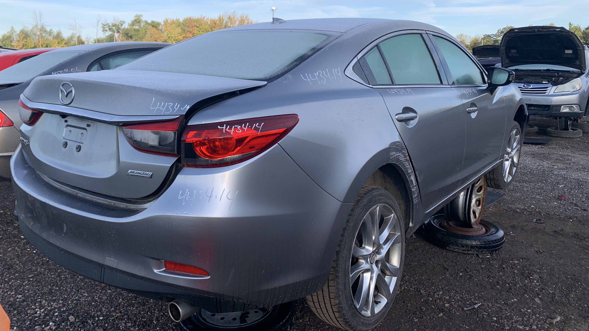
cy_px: 129
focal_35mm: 29
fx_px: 453
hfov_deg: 66.1
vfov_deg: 40.0
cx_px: 291
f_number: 1.8
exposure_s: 1/894
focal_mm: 4.25
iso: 25
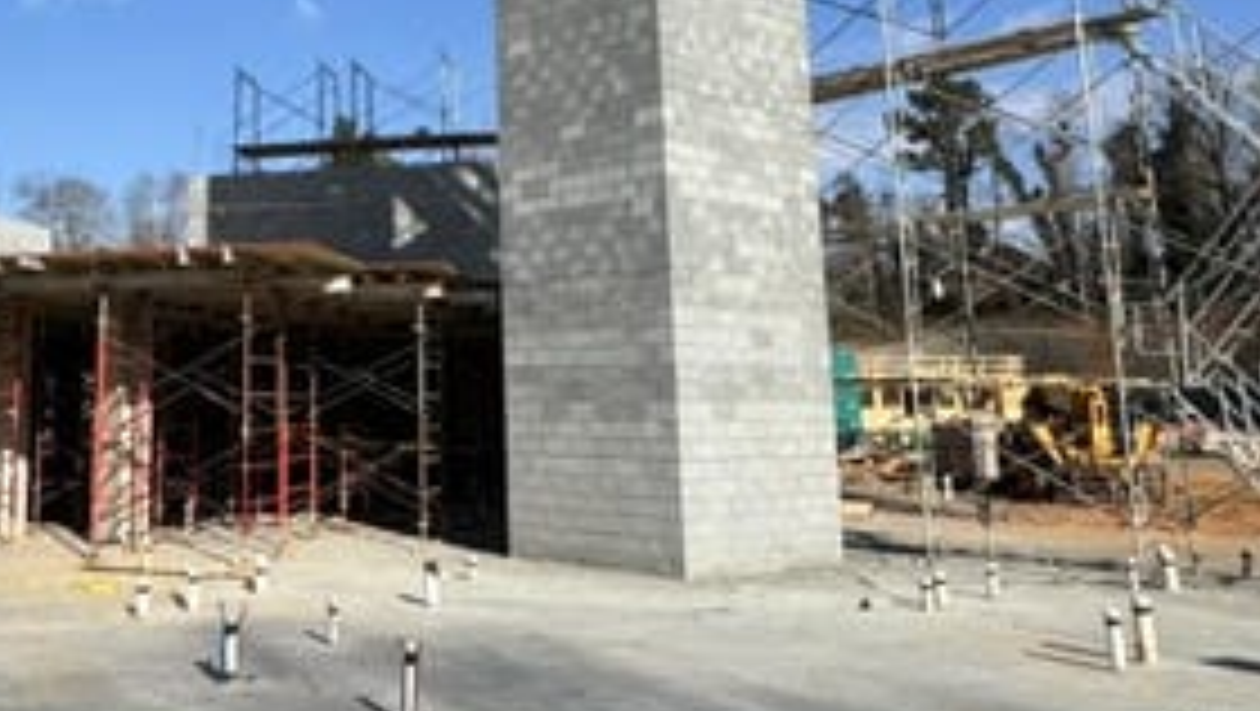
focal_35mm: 39
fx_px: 1304
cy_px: 184
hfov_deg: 49.2
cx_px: 290
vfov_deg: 30.0
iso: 50
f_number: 2.2
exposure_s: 1/2415
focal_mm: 2.22
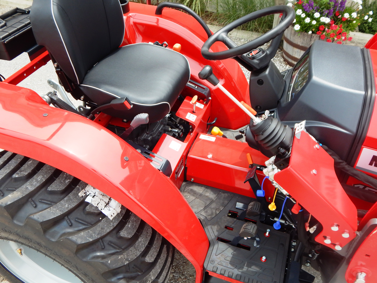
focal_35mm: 31
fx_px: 338
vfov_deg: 45.4
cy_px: 142
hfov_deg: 58.4
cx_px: 188
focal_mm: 5.6
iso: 125
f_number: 3.2
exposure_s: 1/640
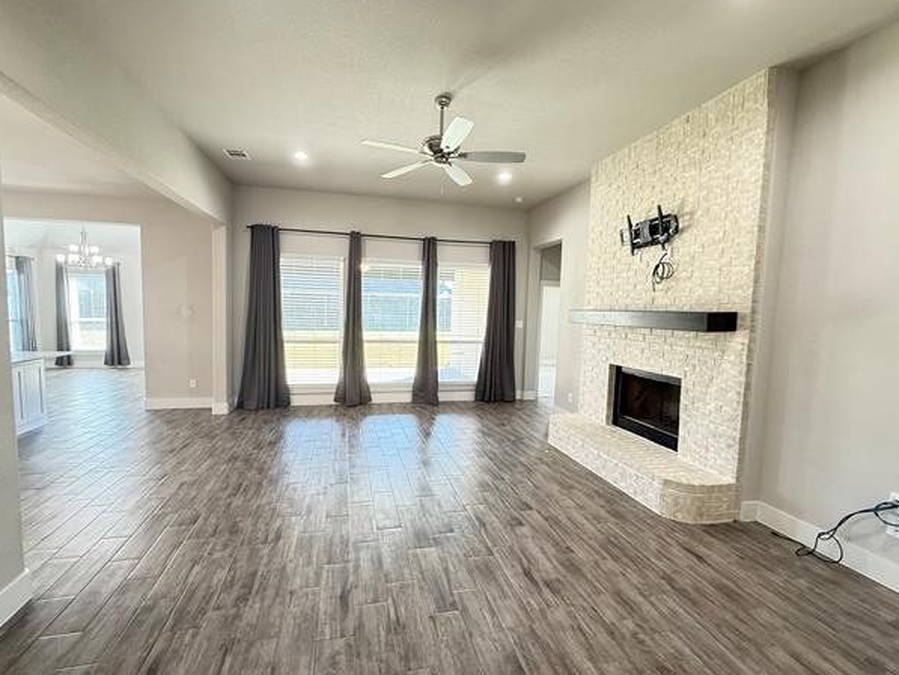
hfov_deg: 98.1
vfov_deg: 81.8
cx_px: 428
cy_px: 341
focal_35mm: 15
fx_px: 390
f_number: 2.2
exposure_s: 1/60
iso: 500
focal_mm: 2.22
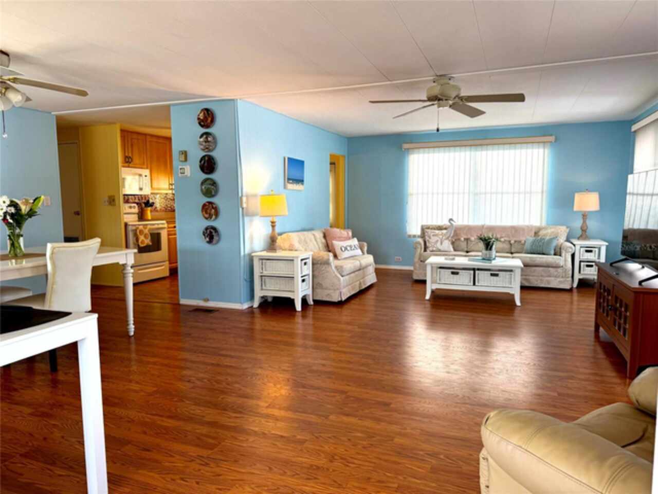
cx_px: 329
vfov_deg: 56.8
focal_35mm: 24
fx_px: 456
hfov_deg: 71.6
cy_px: 247
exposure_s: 1/120
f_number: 1.78
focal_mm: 6.76
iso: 100
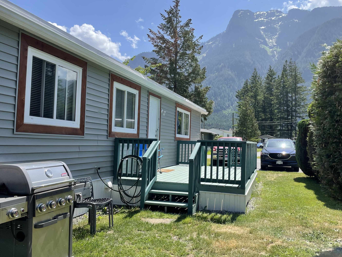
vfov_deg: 46.8
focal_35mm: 30
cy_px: 128
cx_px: 193
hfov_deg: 59.8
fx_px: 296
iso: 32
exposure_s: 1/2257
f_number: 1.6
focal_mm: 4.2
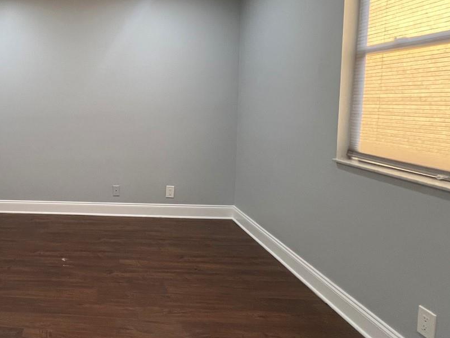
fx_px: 338
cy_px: 128
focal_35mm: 26
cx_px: 52
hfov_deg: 58.4
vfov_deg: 52.5
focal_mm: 1.57
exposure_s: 1/120
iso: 250
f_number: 1.8
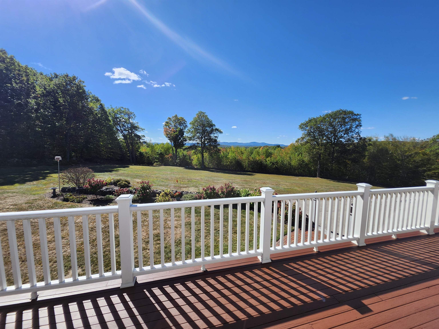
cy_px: 164
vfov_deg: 89.9
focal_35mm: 13
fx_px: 165
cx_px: 220
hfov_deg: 106.2
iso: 40
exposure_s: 1/1546
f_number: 2.2
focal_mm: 1.74
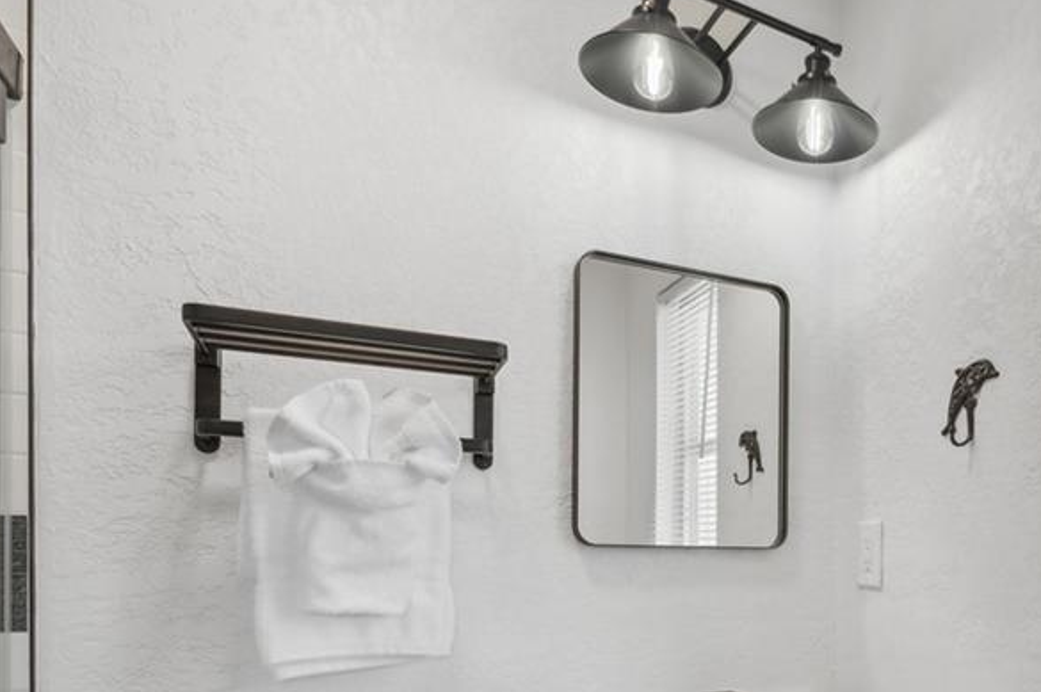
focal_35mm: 28
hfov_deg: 61.0
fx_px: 809
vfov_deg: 44.0
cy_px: 558
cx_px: 810
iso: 200
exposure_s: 1/25
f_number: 9
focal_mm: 16
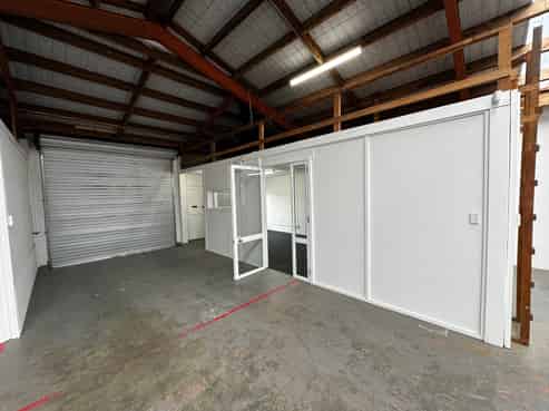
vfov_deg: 85.6
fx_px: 222
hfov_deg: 102.1
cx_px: 274
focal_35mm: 14
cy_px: 206
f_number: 2.2
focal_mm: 2.22
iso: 80
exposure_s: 1/100
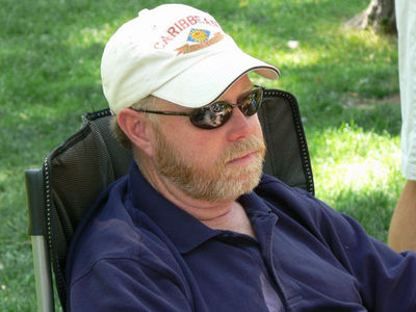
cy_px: 156
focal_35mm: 226
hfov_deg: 8.8
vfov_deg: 6.6
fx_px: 2716
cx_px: 208
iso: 80
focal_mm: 37.7
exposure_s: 1/50
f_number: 3.6
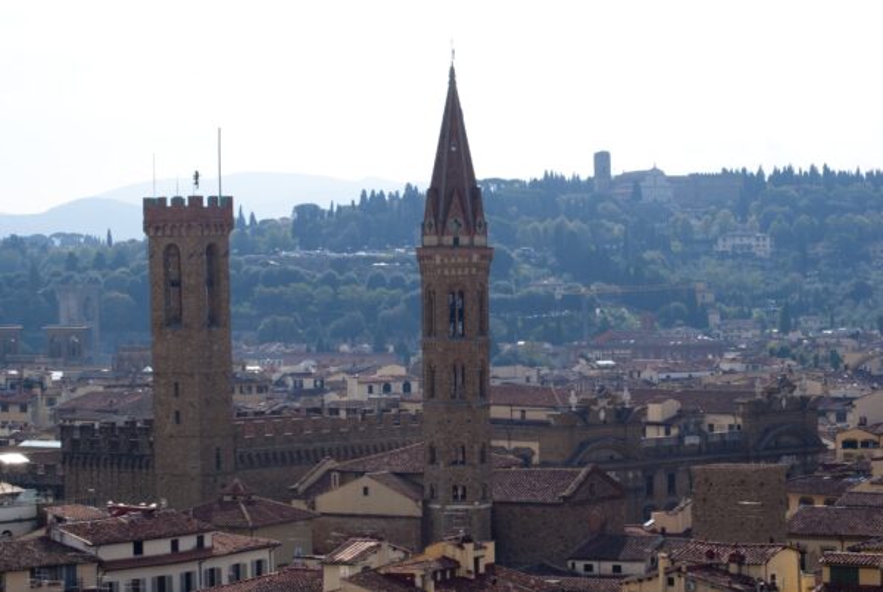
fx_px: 2579
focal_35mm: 105
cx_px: 442
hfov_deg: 19.4
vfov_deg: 13.1
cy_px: 296
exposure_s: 1/200
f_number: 11
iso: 100
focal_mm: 70
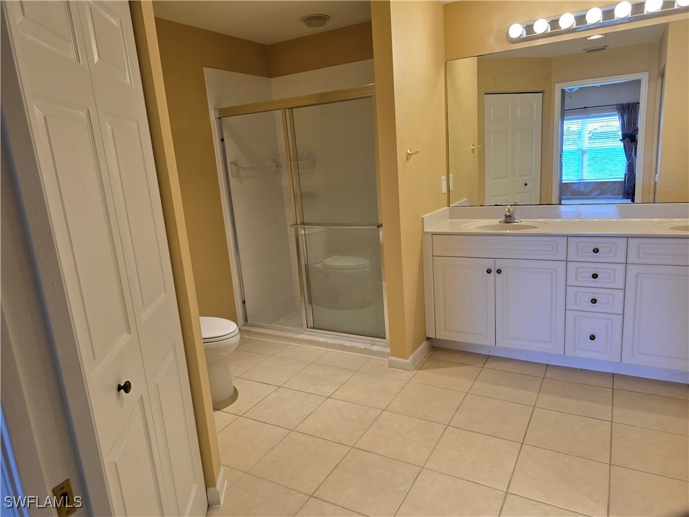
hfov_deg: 73.9
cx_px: 344
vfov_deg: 58.9
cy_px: 258
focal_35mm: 23
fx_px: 458
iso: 40
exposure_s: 1/120
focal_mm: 6.3
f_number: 1.7
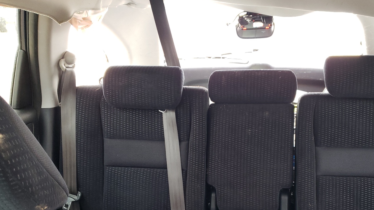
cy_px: 166
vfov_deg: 32.0
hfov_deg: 54.8
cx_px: 227
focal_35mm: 36
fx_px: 357
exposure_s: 1/50
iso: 138
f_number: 1.5
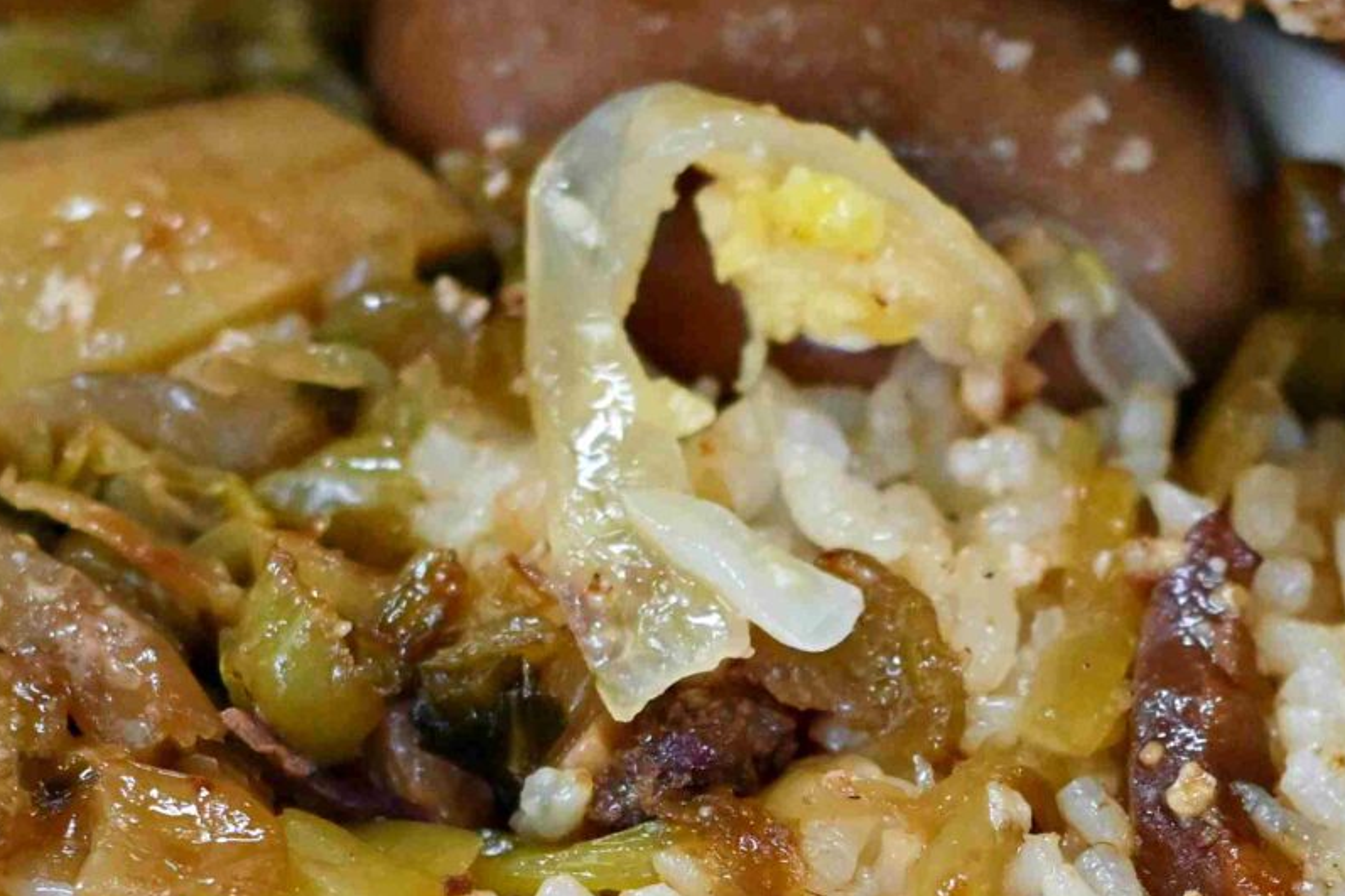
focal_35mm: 241
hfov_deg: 8.5
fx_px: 9002
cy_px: 976
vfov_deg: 5.7
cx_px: 746
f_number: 2.8
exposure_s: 1/160
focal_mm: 50
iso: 1000
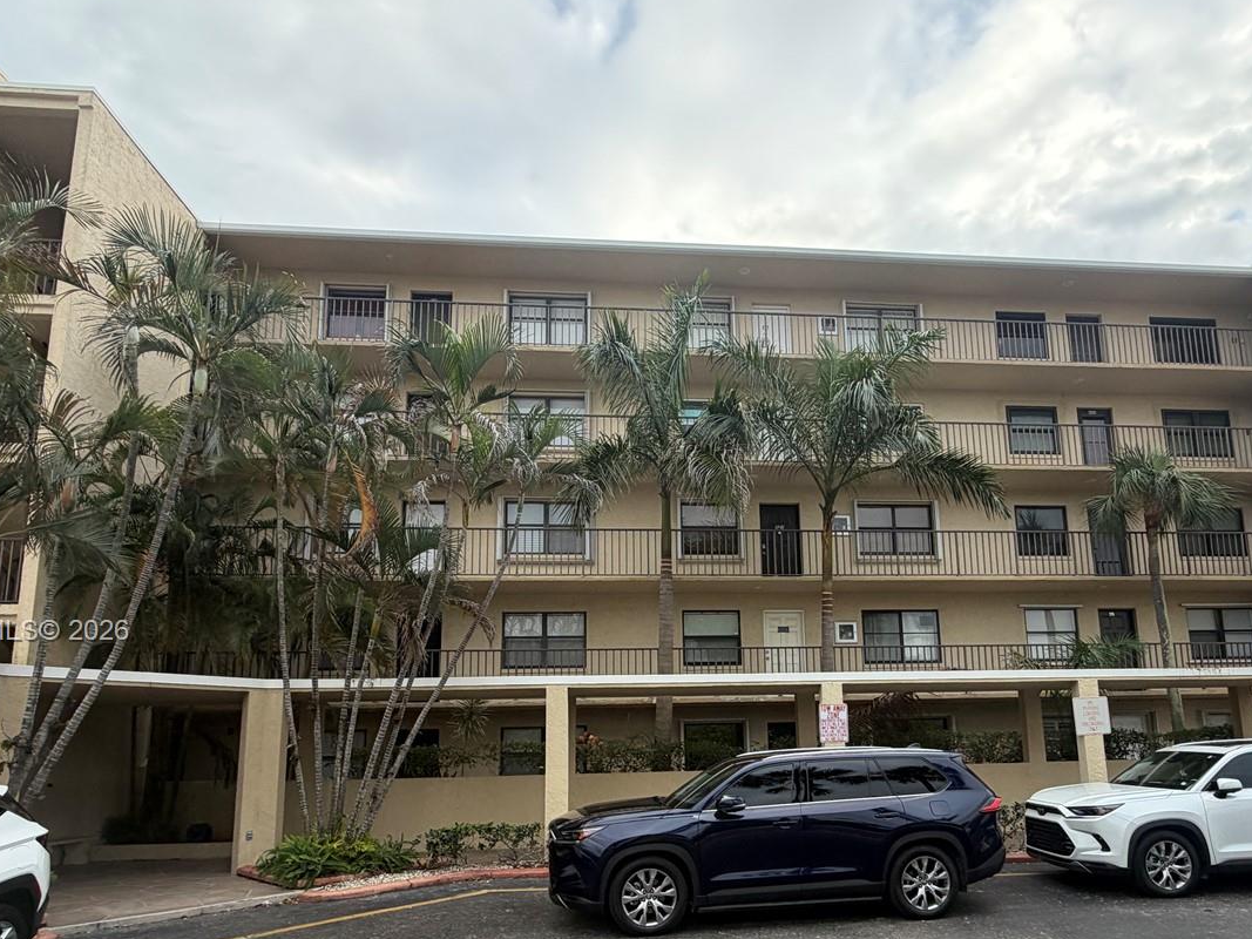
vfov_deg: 61.7
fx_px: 759
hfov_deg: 78.7
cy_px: 633
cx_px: 703
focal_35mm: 21
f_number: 2.2
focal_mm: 2.22
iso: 64
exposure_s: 1/169
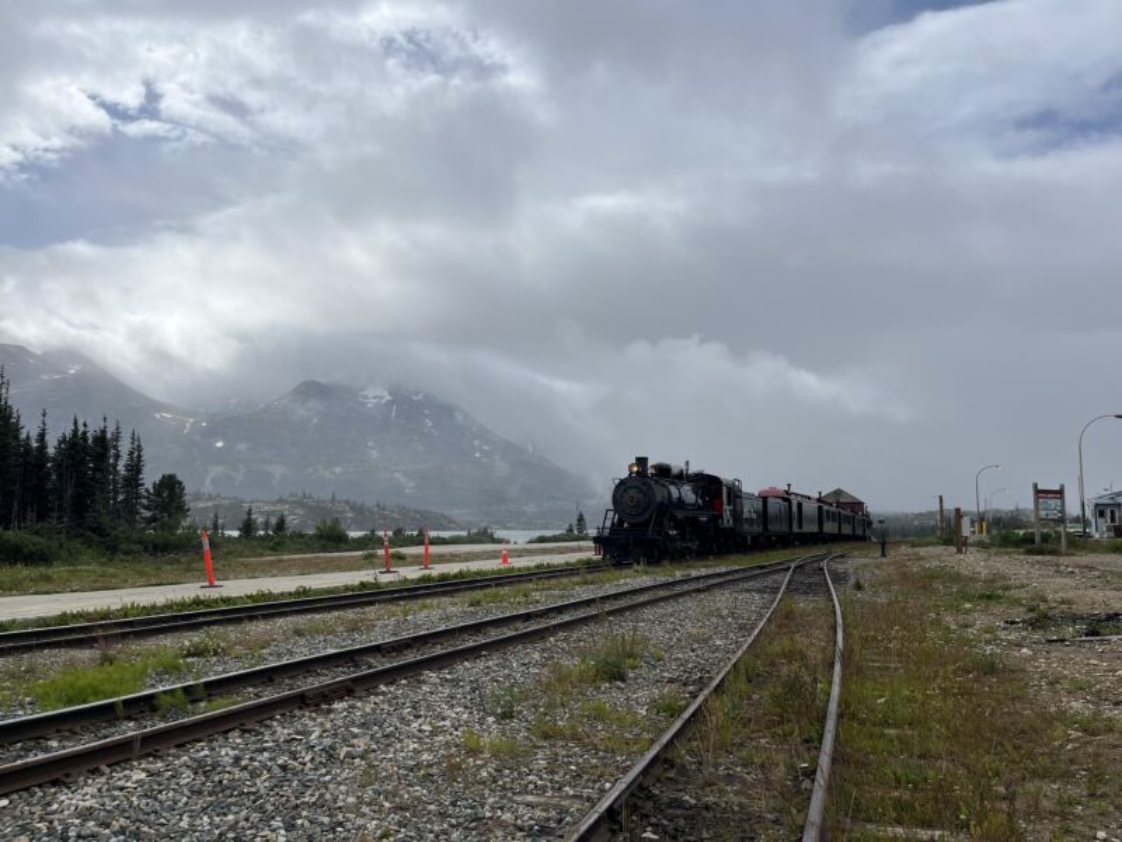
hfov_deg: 67.3
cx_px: 561
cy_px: 421
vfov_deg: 53.1
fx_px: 843
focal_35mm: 26
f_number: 1.6
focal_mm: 5.1
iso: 50
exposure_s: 1/8403
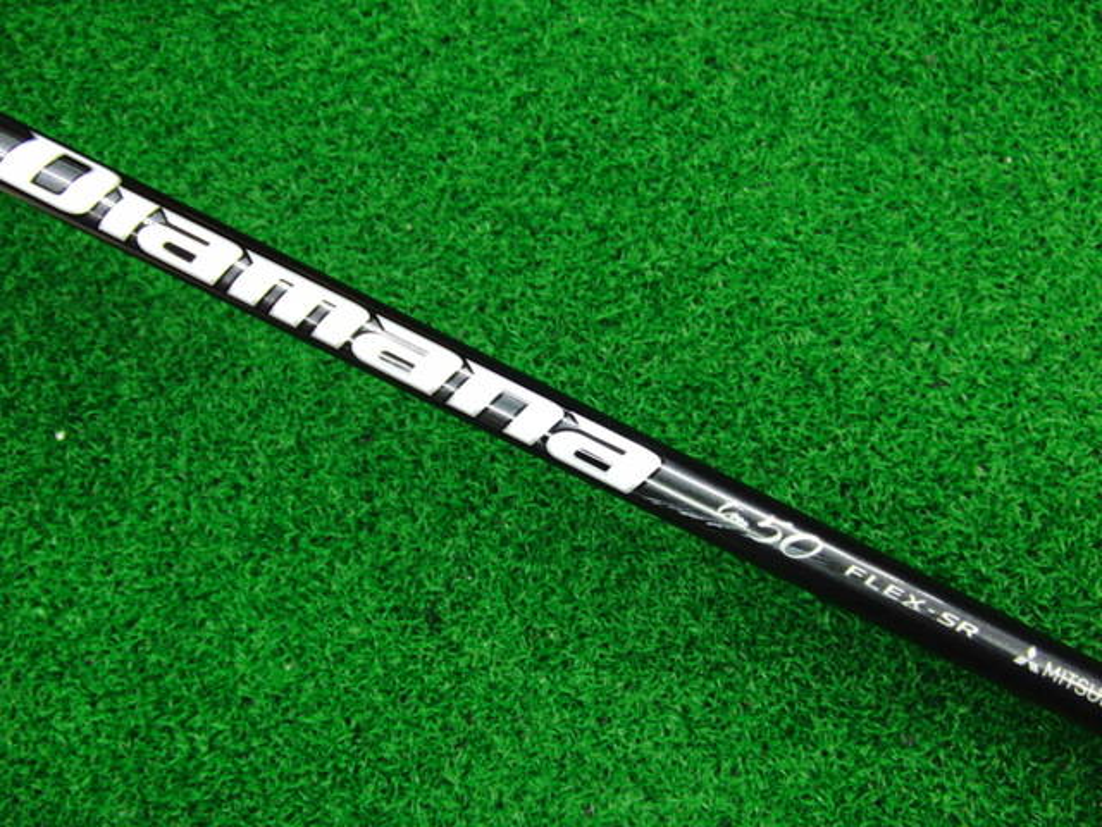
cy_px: 414
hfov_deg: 50.1
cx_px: 551
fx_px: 1178
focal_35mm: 37
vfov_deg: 38.7
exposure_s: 1/30
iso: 400
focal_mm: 6.42
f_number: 3.6
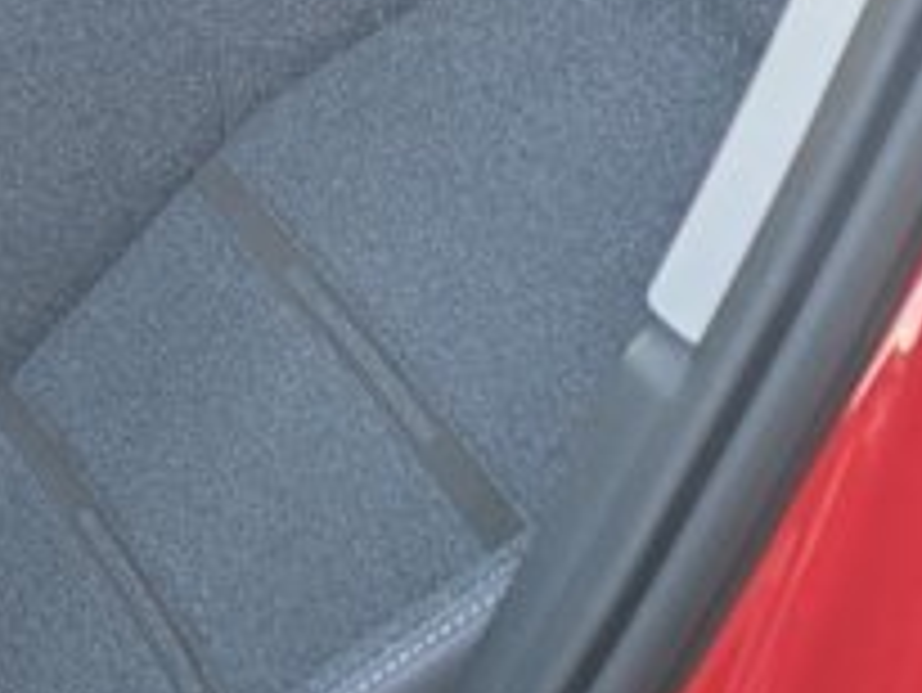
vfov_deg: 12.3
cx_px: -1273
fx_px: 3198
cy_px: 511
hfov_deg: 12.8
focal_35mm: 120
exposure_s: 1/144
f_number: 1.85
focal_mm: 6.81
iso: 38
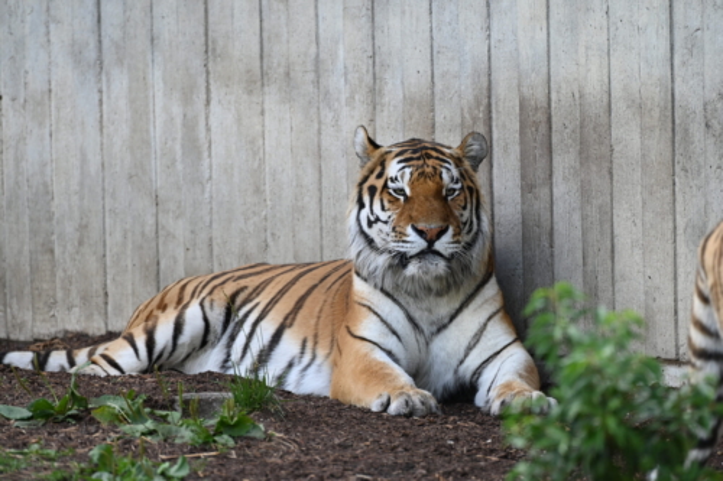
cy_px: 240
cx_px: 362
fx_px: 9034
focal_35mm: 450
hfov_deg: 4.6
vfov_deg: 3.1
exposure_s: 1/250
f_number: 5.6
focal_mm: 450
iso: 500
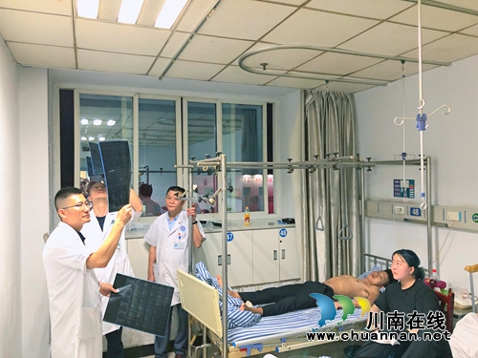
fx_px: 387
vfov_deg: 49.7
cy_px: 179
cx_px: 239
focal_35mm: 28
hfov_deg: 63.4
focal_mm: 4
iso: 125
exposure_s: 1/4
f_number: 1.8
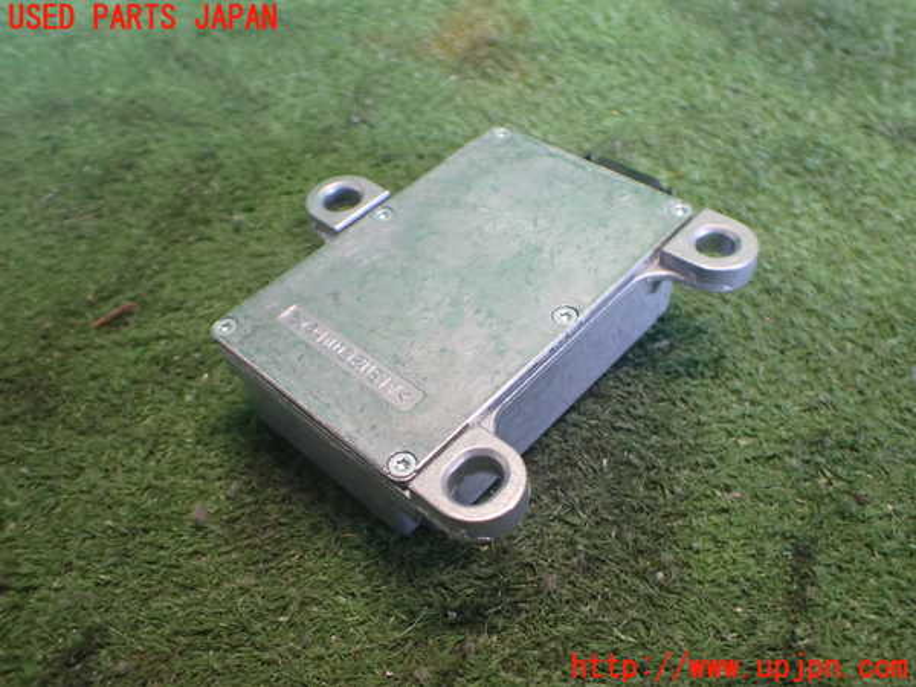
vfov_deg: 46.8
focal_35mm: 30
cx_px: 458
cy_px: 344
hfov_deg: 60.0
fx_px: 794
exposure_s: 1/80
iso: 800
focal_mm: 5.4
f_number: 2.3
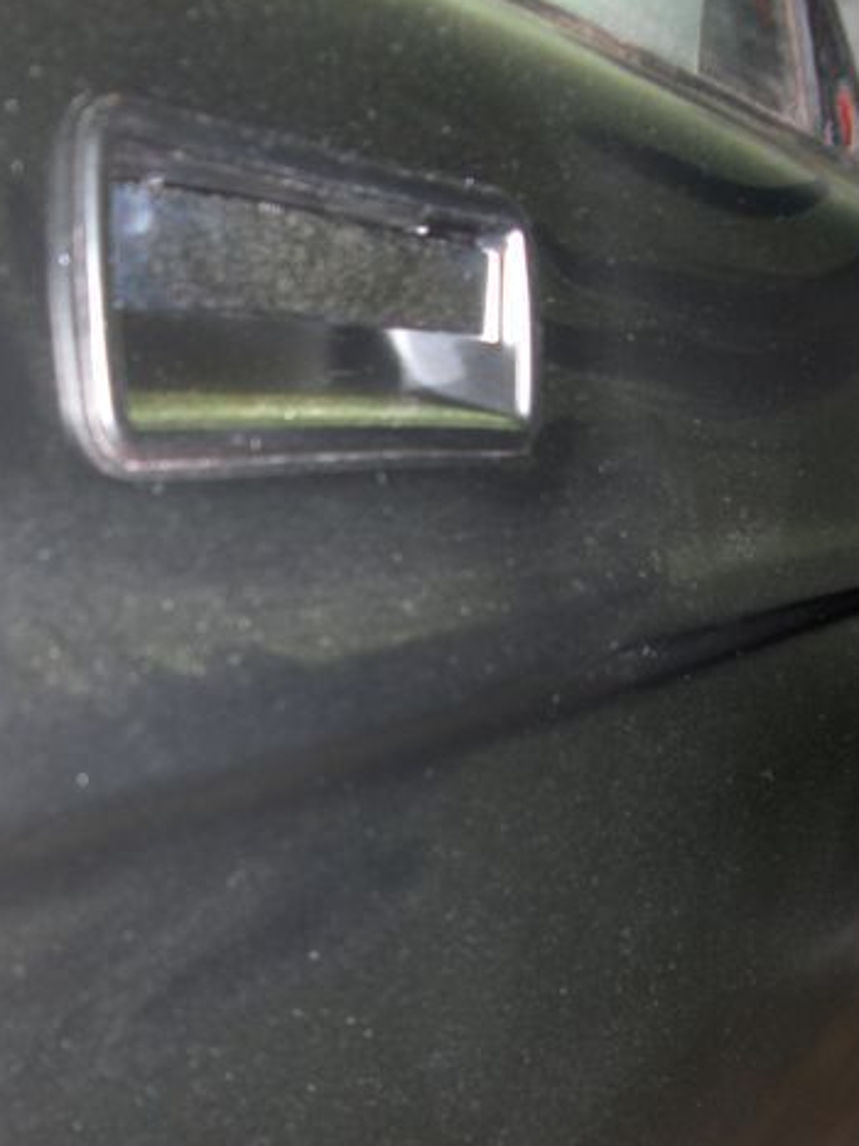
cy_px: 694
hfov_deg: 30.1
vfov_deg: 39.5
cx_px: 304
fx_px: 1589
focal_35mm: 48
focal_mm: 5.8
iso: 100
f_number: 2.6
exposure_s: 1/60
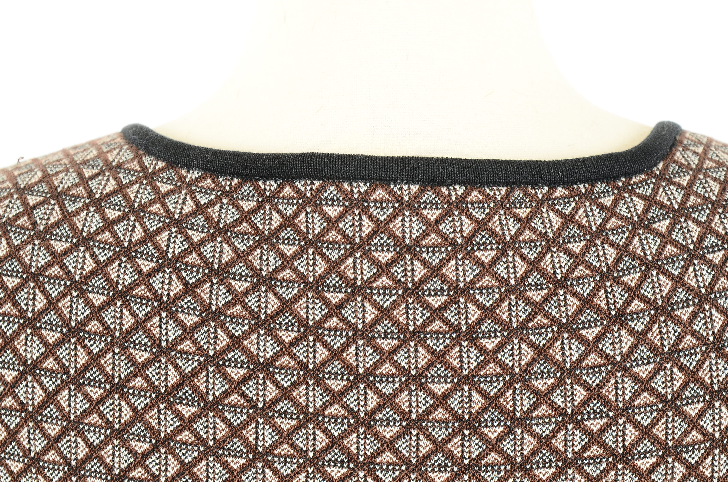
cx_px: 364
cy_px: 241
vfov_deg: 16.5
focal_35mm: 82
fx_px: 1665
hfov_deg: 24.7
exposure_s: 1/80
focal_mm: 55
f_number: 10
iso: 320
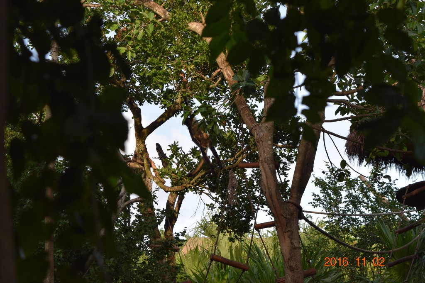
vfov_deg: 16.5
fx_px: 974
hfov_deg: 24.6
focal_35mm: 82
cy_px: 142
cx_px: 212
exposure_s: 1/250
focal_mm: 55
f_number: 8
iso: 360
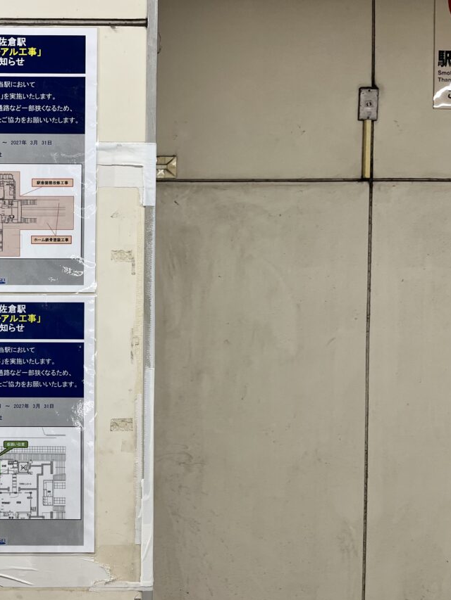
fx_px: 677
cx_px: 15
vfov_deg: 47.8
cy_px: 315
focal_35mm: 39
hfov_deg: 34.0
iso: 80
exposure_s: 1/100
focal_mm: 5.1
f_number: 1.6
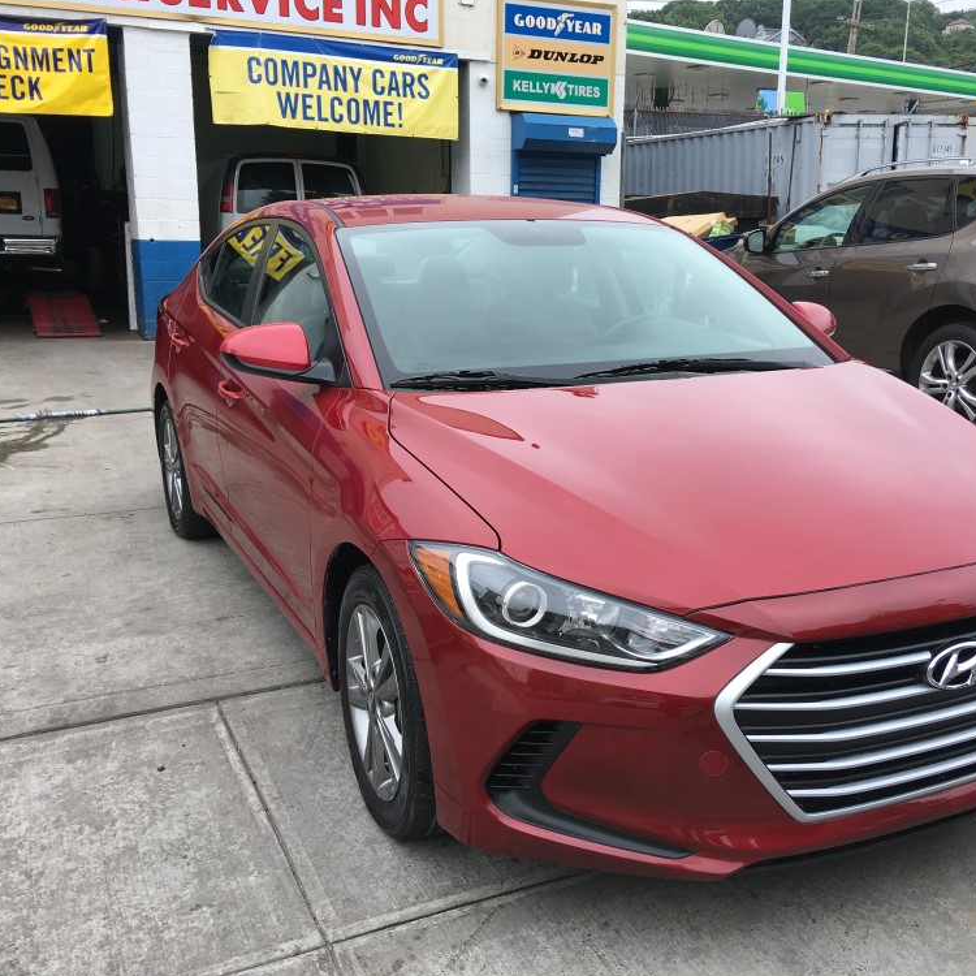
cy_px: 492
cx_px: 553
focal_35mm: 35
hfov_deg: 47.1
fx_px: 1116
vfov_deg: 47.2
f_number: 2.2
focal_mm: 4.15
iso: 25
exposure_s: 1/610
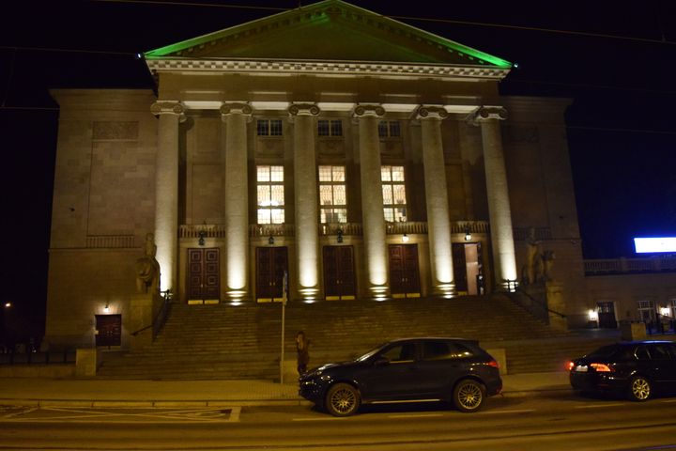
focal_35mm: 27
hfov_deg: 67.4
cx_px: 338
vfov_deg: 47.9
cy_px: 226
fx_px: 507
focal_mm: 18
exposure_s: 1/60
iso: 4500
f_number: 3.5
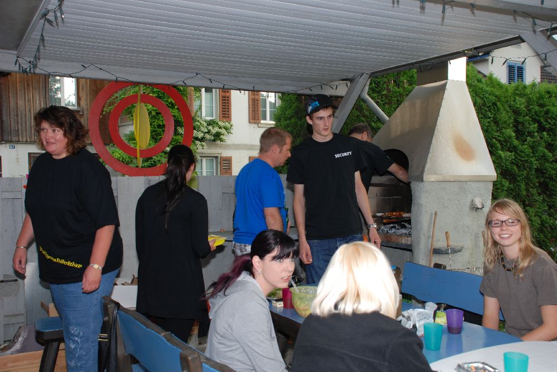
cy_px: 191
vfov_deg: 36.0
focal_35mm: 37
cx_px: 285
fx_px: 573
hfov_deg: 51.8
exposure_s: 1/60
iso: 200
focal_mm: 24
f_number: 4
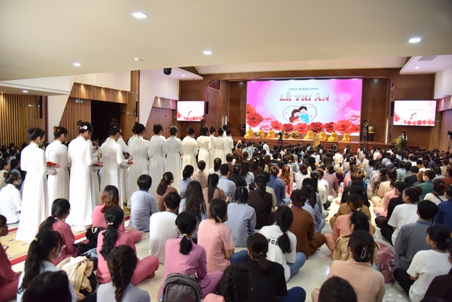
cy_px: 151
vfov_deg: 53.2
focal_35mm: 24
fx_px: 301
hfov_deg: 73.7
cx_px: 226
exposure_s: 1/125
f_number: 4
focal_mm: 24
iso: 1250
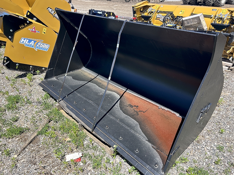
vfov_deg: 53.1
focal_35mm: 26
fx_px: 176
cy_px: 88
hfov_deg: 67.3
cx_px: 117
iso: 50
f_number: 1.5
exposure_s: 1/1724
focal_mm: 5.7
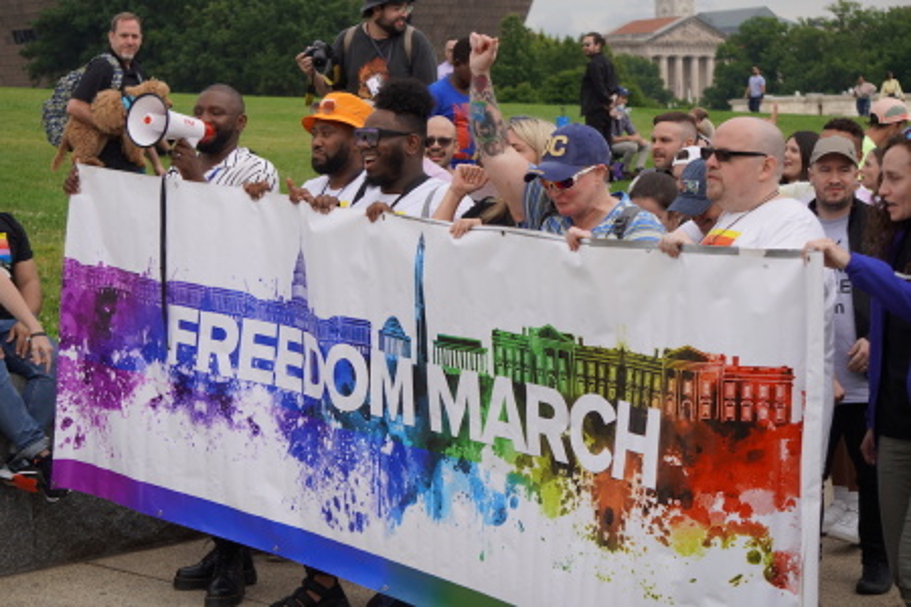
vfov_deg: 16.6
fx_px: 2088
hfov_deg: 24.6
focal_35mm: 82
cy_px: 304
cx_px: 456
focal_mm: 55
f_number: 5
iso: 100
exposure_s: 1/320
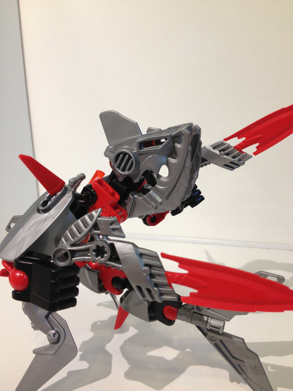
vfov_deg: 52.6
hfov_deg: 40.7
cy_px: 196
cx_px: 146
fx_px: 395
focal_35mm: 35
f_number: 2.4
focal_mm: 4.28
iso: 64
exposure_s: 1/20
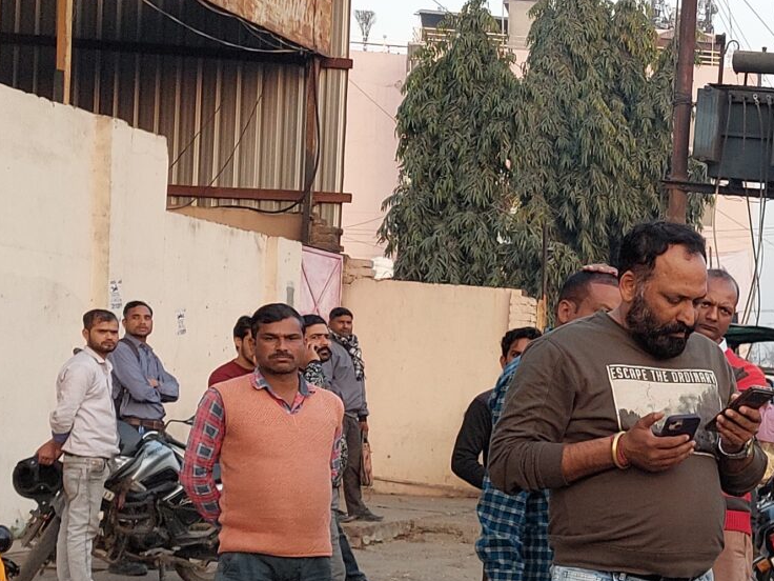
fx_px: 1945
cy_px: 543
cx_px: 980
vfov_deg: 16.7
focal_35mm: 87
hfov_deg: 20.7
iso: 32
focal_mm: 5.23
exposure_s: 1/100
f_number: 1.8
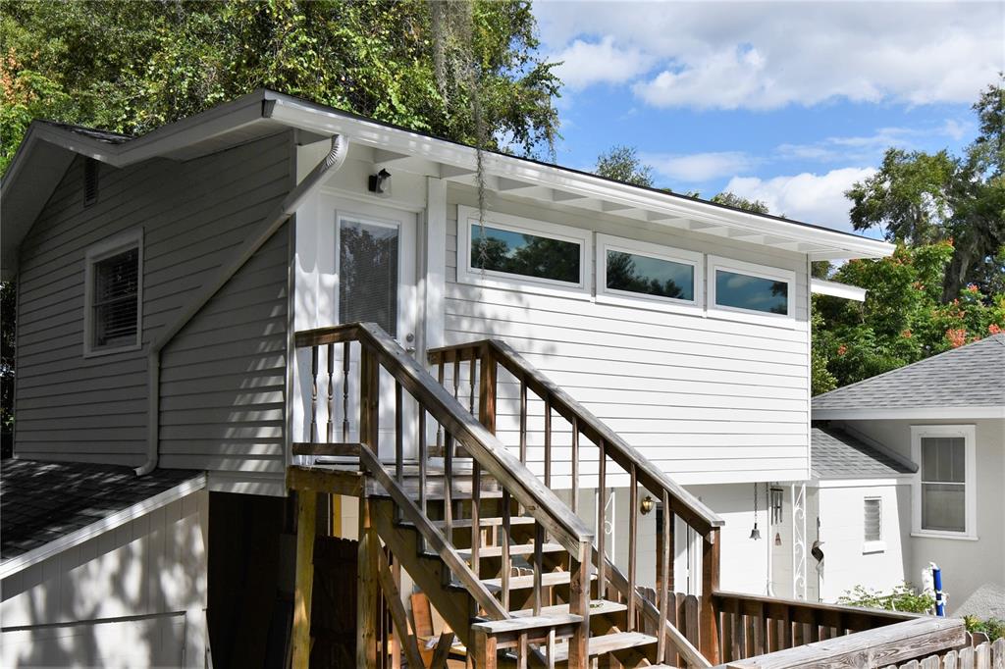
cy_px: 334
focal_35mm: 30
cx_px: 502
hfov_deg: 61.9
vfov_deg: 43.6
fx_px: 837
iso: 100
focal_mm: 20
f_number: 10
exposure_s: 1/400
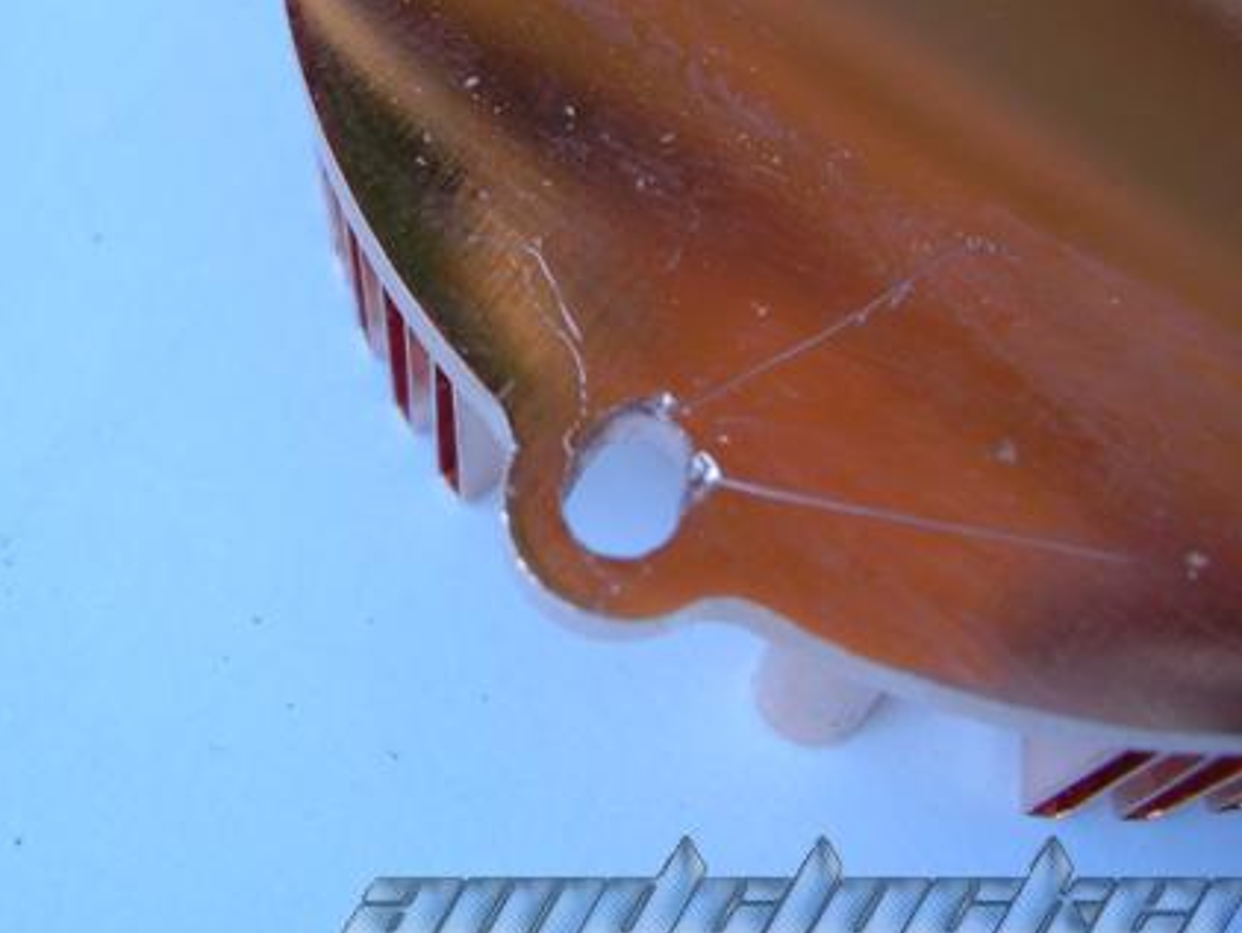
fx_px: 1939
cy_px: 330
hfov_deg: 35.5
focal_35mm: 54
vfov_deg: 26.9
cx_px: 527
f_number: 2.8
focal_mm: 5.8
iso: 50
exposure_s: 1/51.6
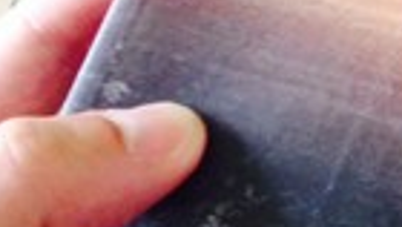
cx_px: 566
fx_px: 1451
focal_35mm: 136
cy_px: -214
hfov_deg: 14.9
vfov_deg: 8.5
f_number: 2.4
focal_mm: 4.28
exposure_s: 1/20
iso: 125
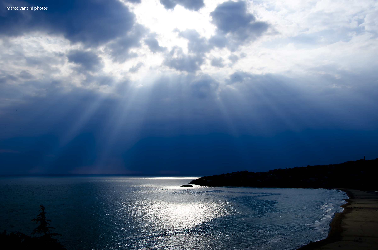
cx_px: 189
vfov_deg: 36.7
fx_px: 377
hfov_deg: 53.2
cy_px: 125
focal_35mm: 36
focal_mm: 24
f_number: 5.6
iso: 100
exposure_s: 1/1000
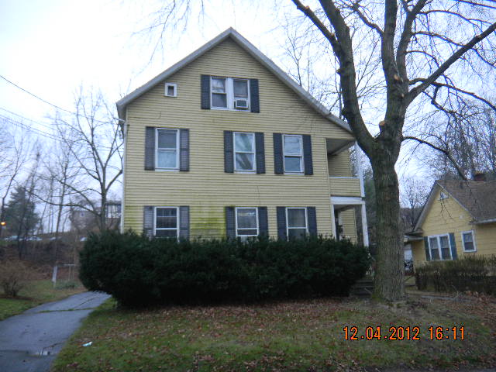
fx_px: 401
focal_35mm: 28
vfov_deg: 49.7
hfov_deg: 63.4
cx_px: 248
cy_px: 186
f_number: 3.9
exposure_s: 1/59.5
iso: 262
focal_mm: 5
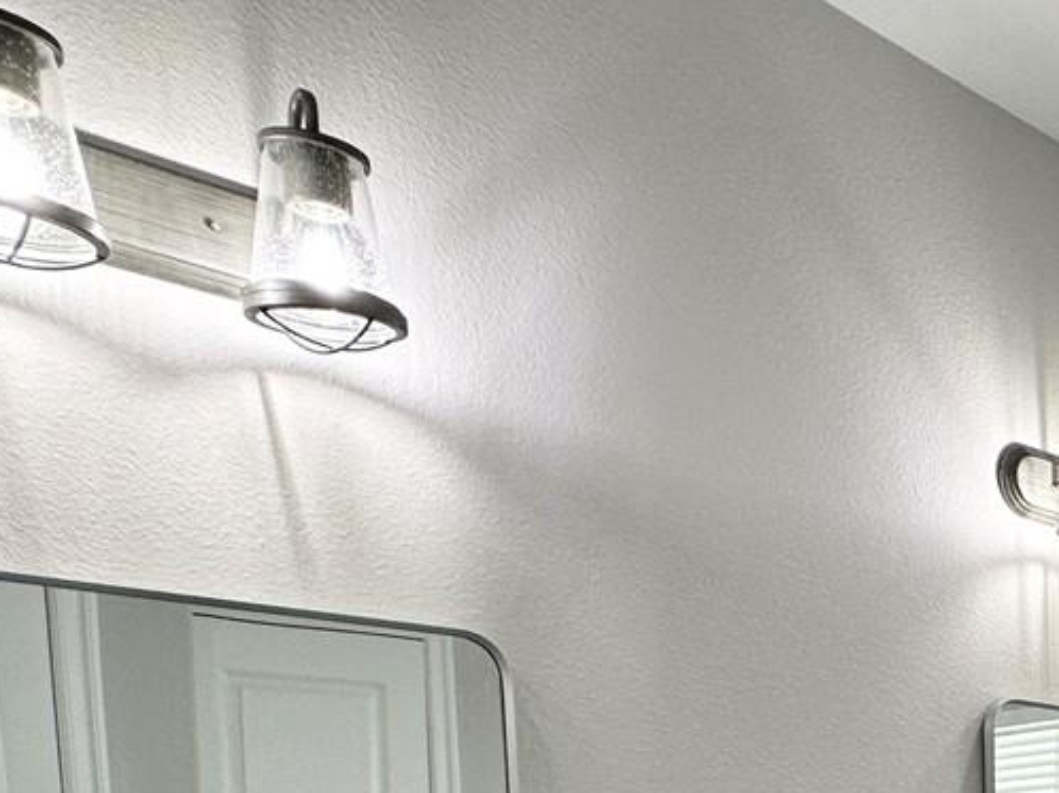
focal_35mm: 45
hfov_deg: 34.4
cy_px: 986
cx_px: 1248
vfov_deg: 27.6
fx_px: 1376
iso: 100
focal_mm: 2.22
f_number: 2.2
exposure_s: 1/120
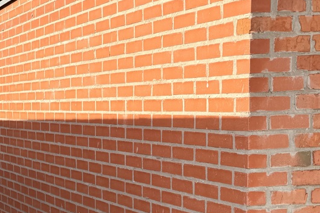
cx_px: -108
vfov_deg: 17.8
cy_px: 172
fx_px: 675
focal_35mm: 76
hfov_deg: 23.3
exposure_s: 1/2445
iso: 80
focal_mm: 6.76
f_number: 1.78
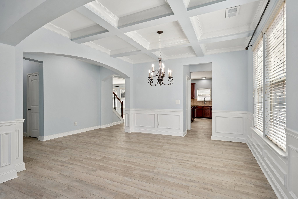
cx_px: 149
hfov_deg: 88.4
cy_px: 100
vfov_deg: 65.9
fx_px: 153
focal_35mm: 18
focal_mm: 18.5
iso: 800
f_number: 8
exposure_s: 1/80
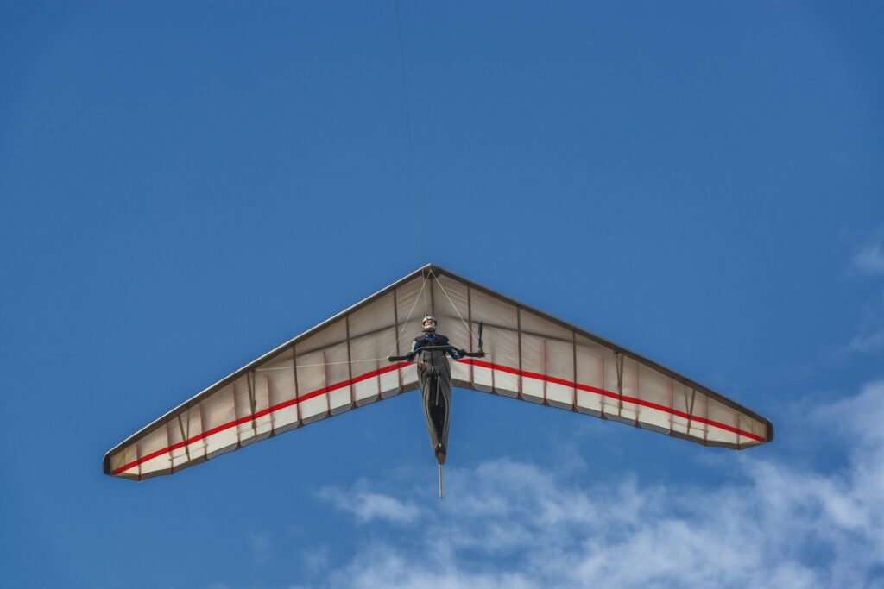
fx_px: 3438
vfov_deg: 9.8
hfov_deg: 14.7
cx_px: 442
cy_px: 294
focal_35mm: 140
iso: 200
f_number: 8
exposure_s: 1/640
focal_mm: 140
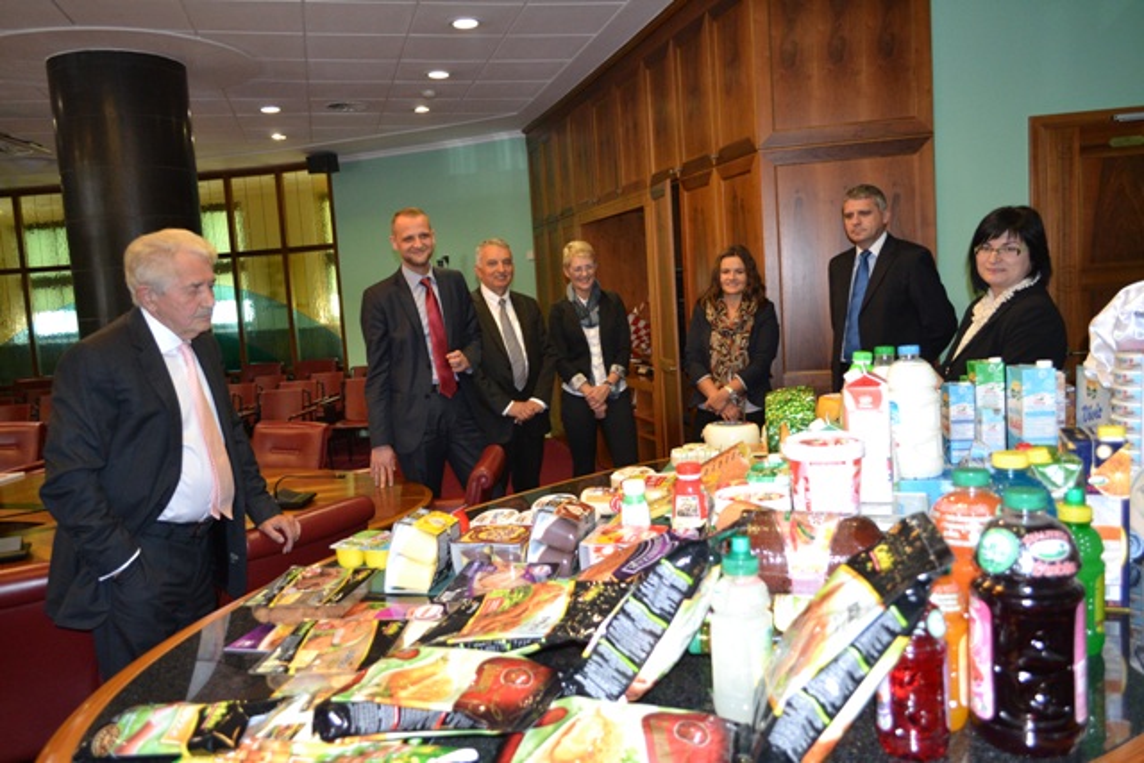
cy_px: 382
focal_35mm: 27
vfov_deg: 48.0
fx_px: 858
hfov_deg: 67.4
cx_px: 572
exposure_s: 1/60
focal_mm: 18
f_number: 3.5
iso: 1600
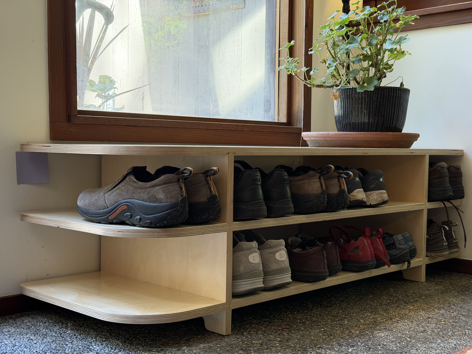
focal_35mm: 48
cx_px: 236
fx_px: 654
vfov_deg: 30.3
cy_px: 177
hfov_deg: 39.7
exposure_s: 1/60
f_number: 1.78
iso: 200
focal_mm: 6.76
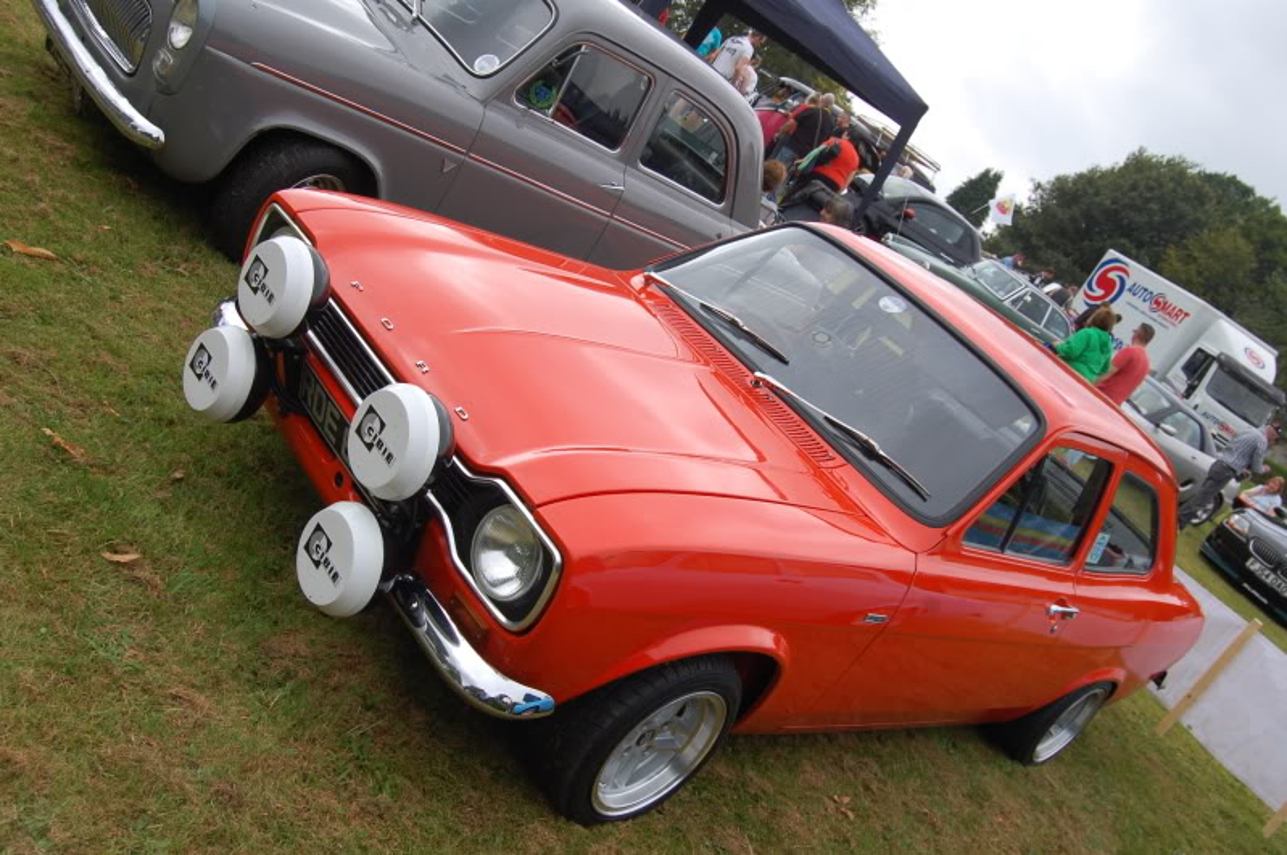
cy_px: 428
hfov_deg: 55.2
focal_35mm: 34
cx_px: 644
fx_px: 1232
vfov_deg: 38.3
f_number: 8
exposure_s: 1/250
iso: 200
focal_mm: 23
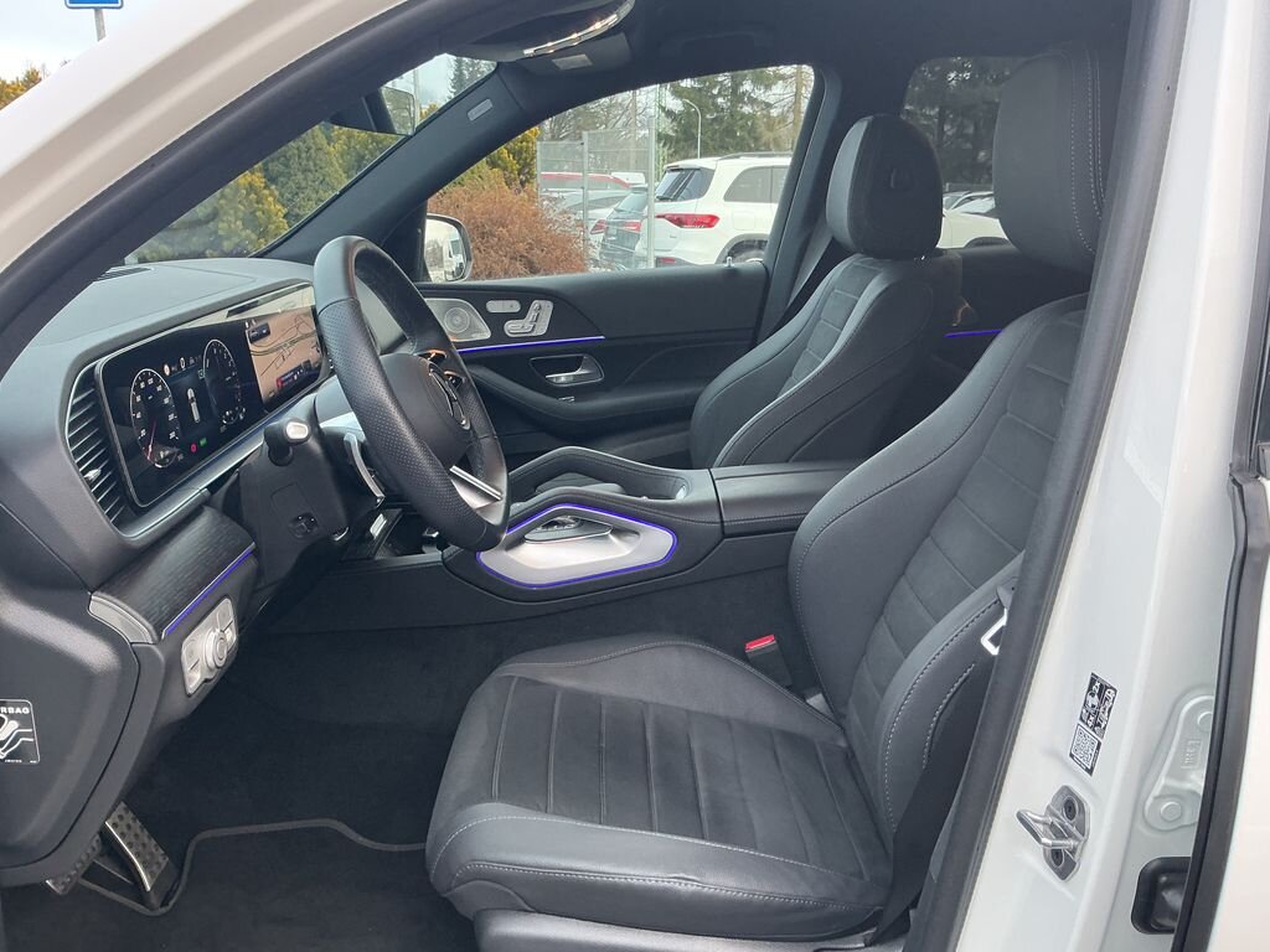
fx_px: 1064
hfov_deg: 61.7
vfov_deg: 48.2
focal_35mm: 29
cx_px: 635
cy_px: 476
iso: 80
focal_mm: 3
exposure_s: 1/60
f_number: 1.8
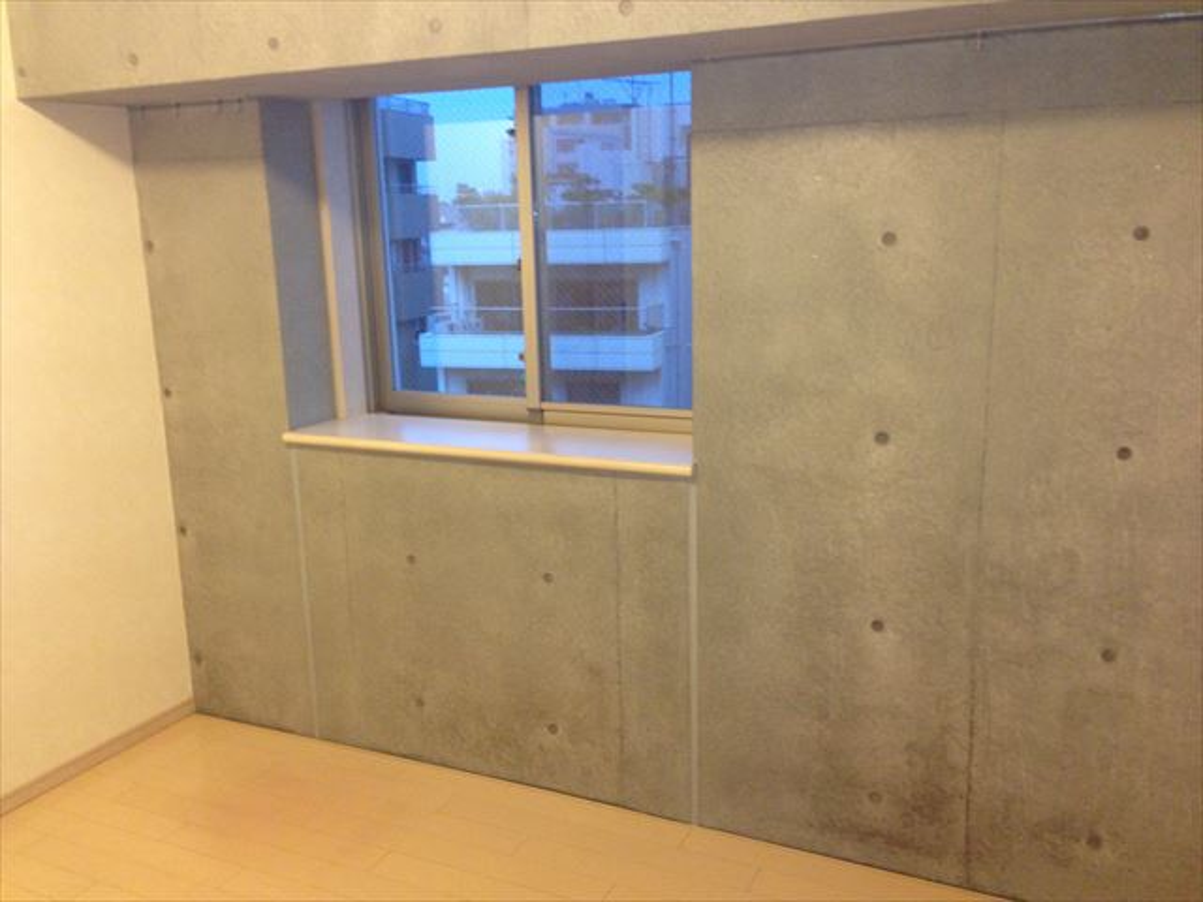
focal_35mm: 33
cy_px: 451
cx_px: 602
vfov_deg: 42.9
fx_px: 1147
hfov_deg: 55.4
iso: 160
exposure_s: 1/20
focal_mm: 4.13
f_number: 2.4
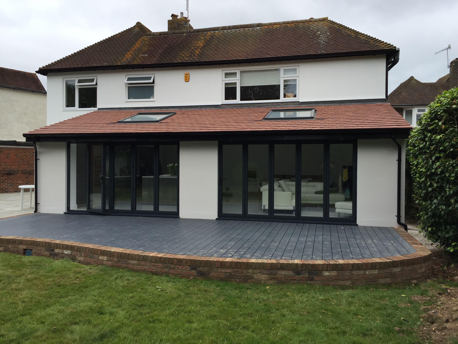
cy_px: 172
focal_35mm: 29
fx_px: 384
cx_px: 229
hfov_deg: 61.7
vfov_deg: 48.2
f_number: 2.2
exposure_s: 1/920
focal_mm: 4.15
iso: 32
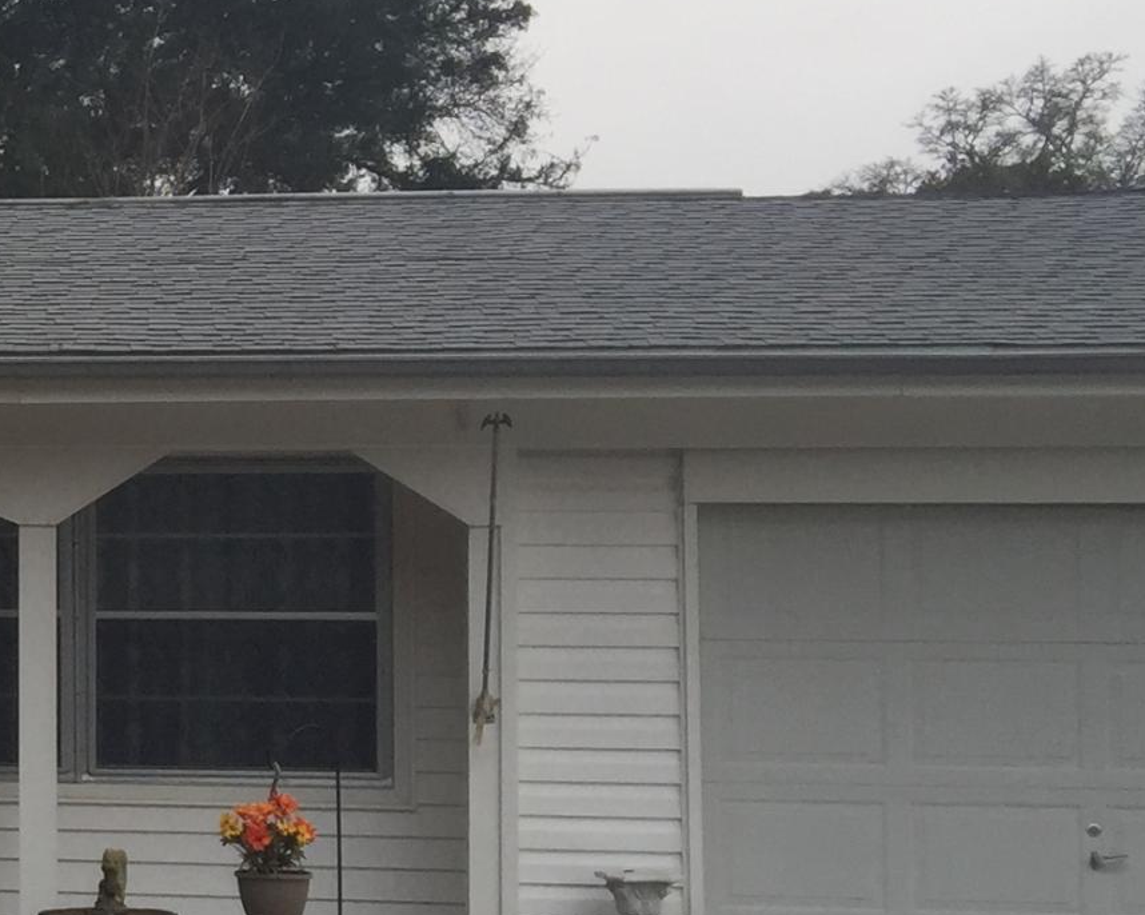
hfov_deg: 17.1
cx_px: -682
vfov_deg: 15.5
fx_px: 3354
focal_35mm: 99
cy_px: 523
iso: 32
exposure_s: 1/534
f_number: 2.2
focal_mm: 4.15
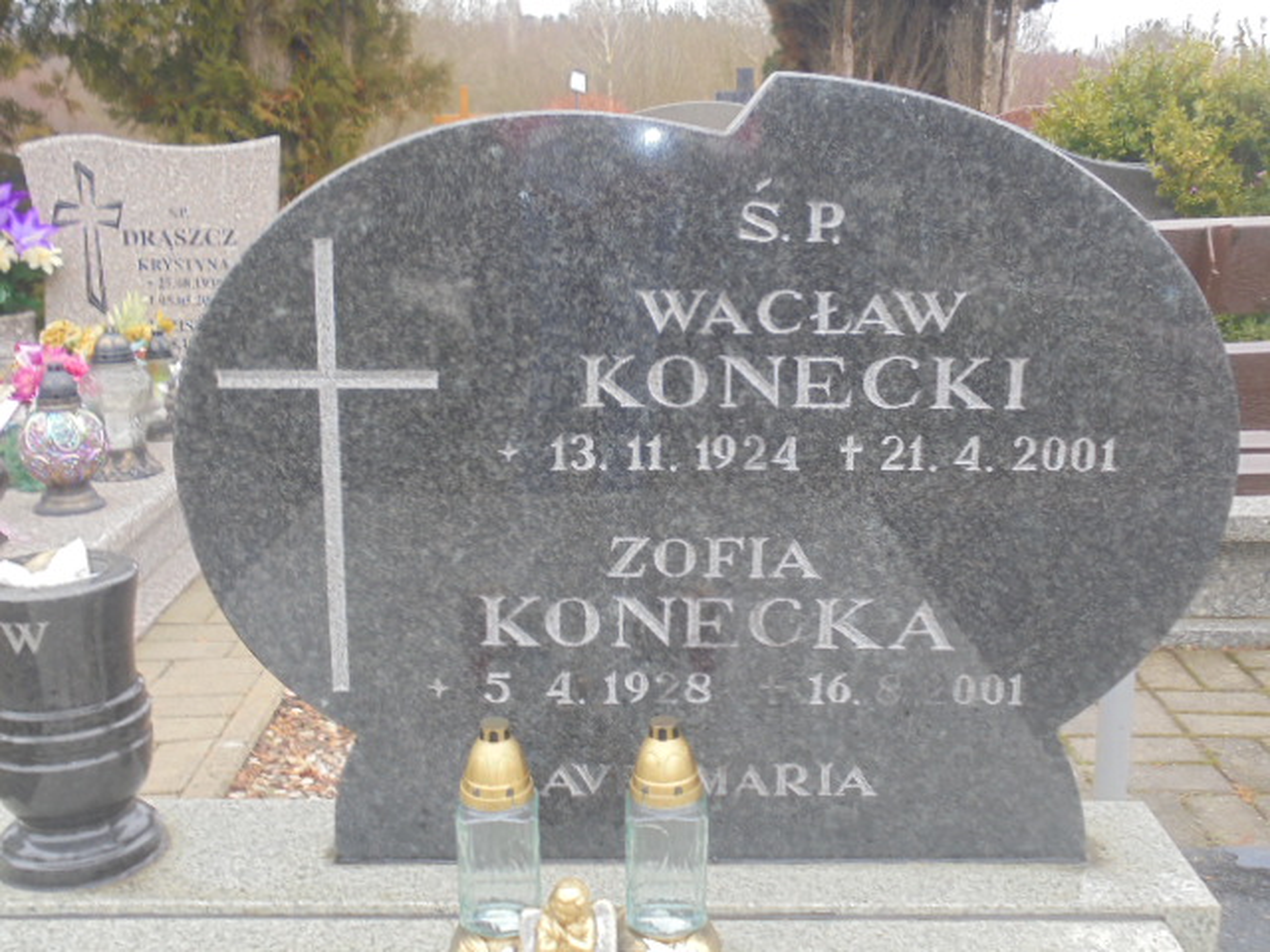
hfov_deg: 49.0
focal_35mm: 38
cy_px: 476
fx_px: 1394
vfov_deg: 37.7
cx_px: 635
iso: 100
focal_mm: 6.9
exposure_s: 1/30
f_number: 4.2
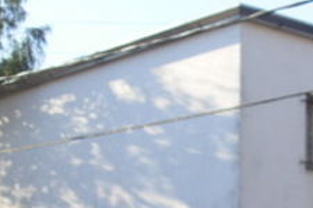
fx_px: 1494
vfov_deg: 7.9
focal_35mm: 172
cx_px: 344
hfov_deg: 11.8
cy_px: 264
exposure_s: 1/332
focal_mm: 9.5
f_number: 3.3
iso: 50
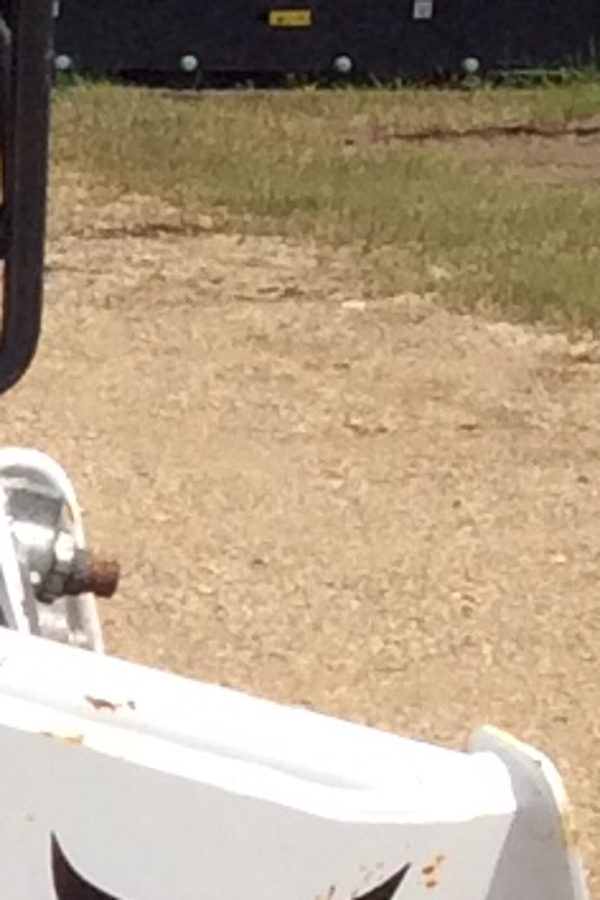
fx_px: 6075
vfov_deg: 8.4
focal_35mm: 243
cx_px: -1815
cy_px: 943
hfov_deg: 5.0
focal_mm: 3.3
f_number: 2.4
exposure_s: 1/2488
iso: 32
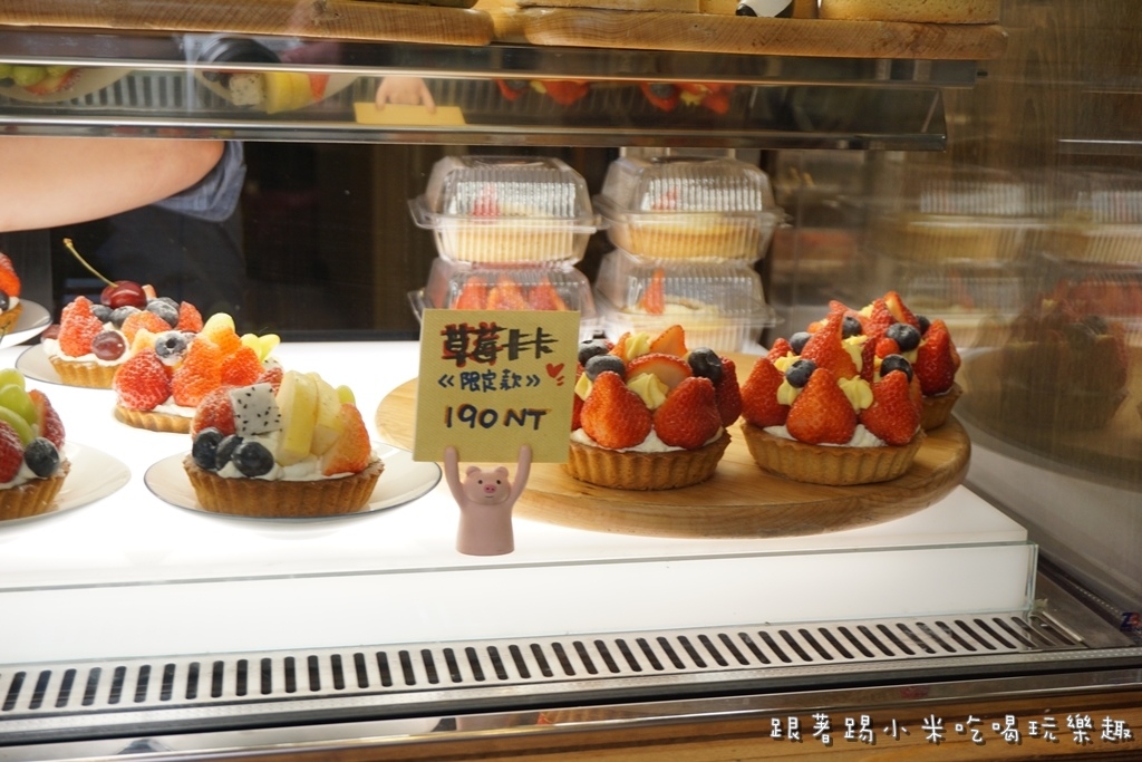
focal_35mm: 44
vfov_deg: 30.9
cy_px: 381
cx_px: 571
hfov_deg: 45.0
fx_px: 1380
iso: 320
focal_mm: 29
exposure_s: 1/60
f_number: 4.5
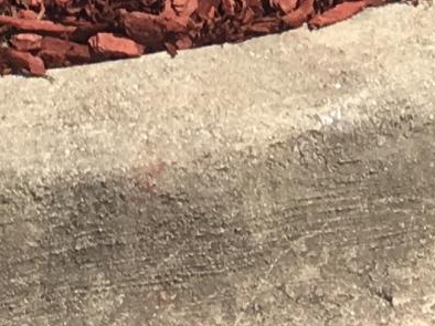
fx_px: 2775
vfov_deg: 5.9
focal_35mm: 221
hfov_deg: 8.9
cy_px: -895
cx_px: -23
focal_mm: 4.15
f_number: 2.2
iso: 25
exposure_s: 1/1241
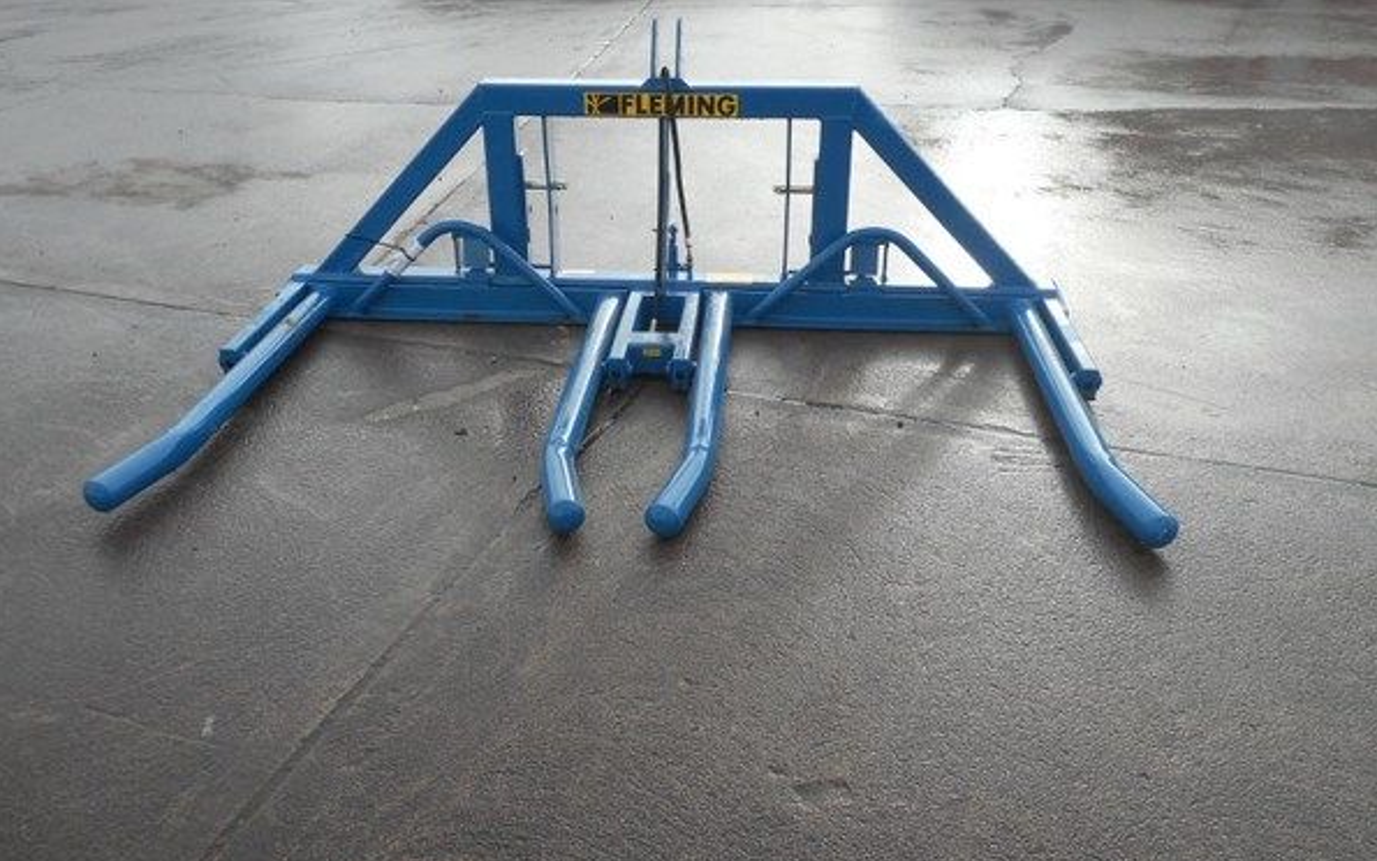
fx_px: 1163
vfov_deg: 40.6
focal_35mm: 31
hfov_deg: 61.2
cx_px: 687
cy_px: 444
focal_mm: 5.2
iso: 80
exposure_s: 1/320
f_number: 4
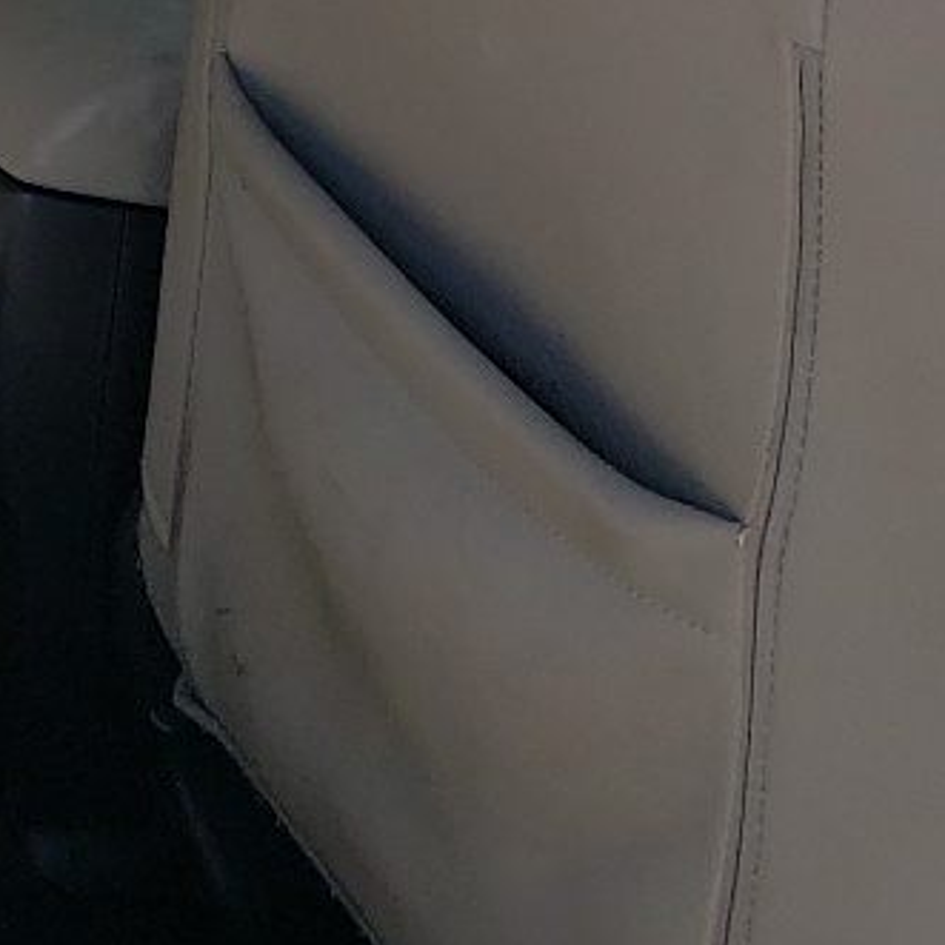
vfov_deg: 15.4
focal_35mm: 111
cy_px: -31
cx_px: -779
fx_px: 3428
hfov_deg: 13.9
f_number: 1.5
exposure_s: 1/1667
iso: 50
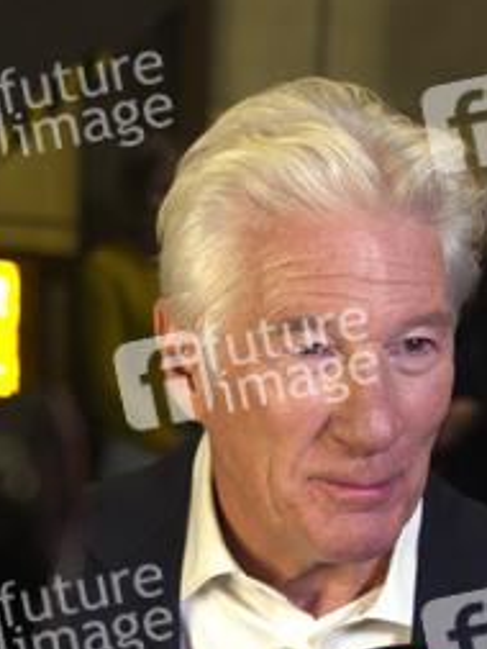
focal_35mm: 73
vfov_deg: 26.3
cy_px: 498
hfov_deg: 20.1
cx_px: 320
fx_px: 1368
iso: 1600
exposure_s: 1/50
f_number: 4.2
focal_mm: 48
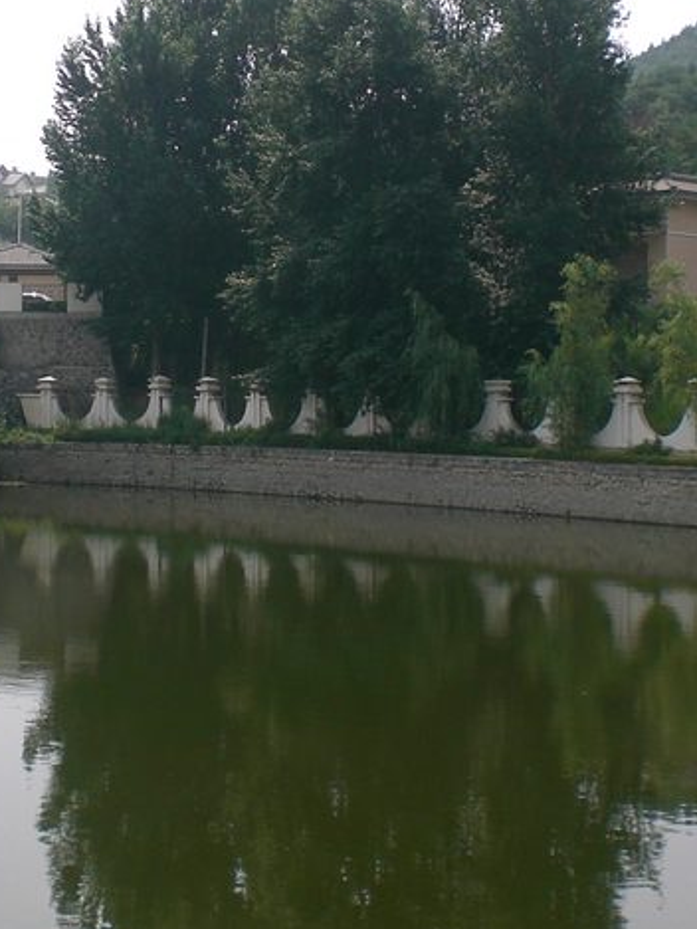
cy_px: 317
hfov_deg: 17.7
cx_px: 194
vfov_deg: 23.5
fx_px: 2227
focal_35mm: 83
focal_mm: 6.3
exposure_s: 1/500
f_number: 4.4
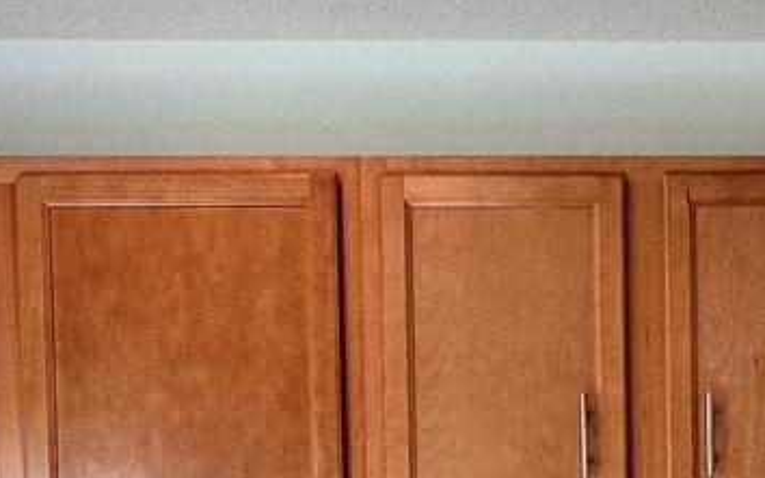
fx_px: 1396
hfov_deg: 29.4
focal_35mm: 67
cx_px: 681
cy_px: 636
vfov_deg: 18.0
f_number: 2.2
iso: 160
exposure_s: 1/120
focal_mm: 2.22
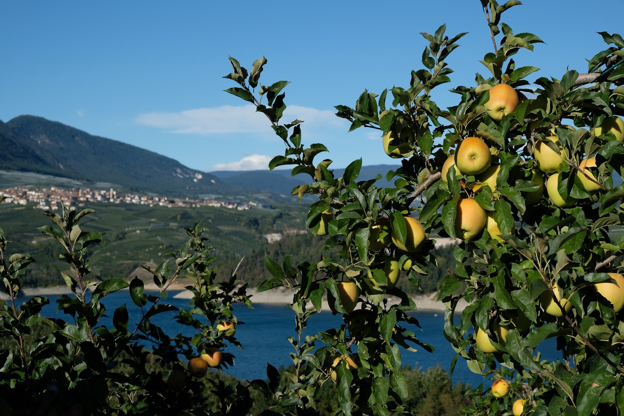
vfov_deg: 20.3
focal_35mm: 67
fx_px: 1161
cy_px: 208
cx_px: 312
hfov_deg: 30.1
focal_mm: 44.4
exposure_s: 1/320
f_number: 11
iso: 200
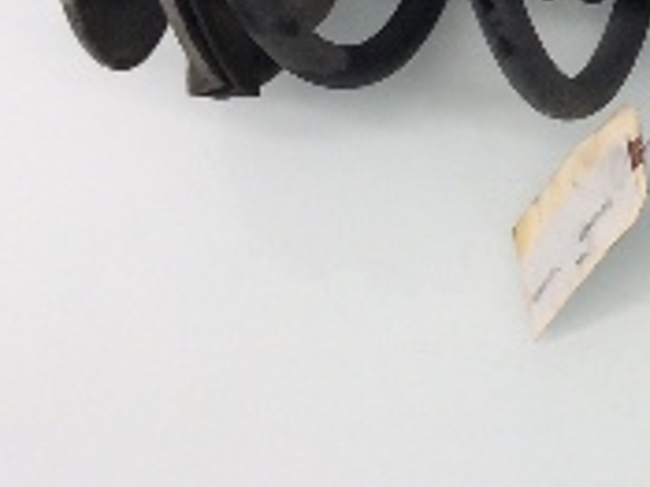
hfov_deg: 15.2
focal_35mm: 117
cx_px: 1047
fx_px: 2195
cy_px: -126
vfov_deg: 12.3
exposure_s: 1/60
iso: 40
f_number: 2.4
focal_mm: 3.3
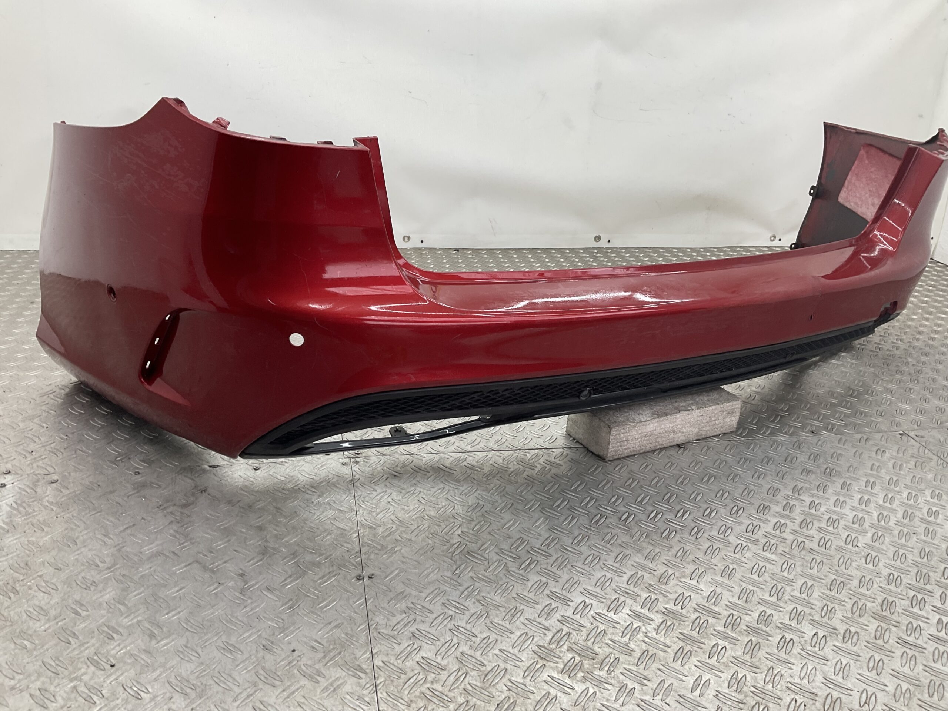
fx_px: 794
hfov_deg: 61.7
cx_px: 474
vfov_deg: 48.2
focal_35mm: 29
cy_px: 356
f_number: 1.8
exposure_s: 1/100
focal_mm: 3
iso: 32
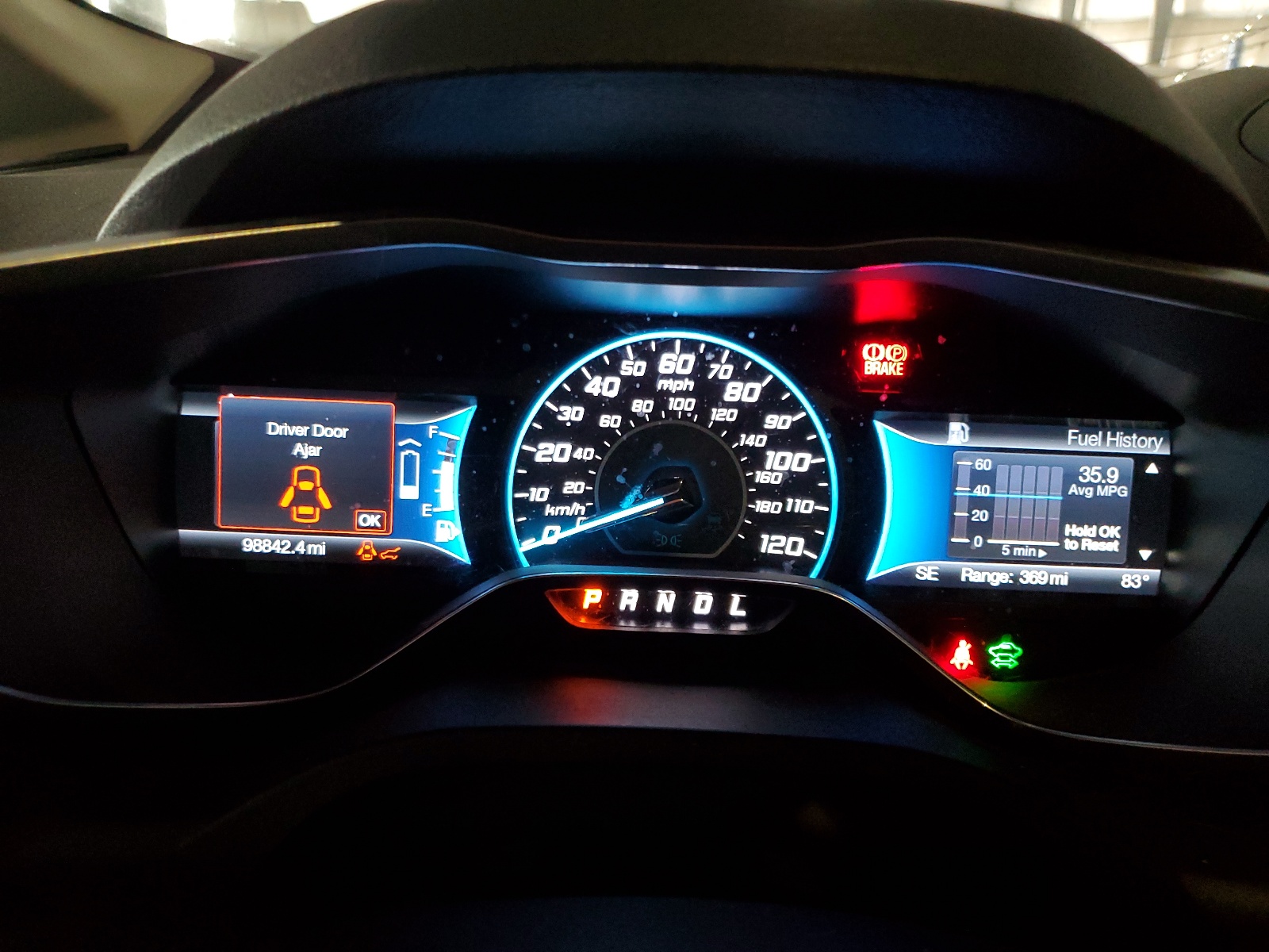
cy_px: 476
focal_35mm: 26
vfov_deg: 53.1
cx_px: 634
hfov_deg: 67.3
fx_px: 953
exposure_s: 1/17
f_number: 1.5
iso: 286
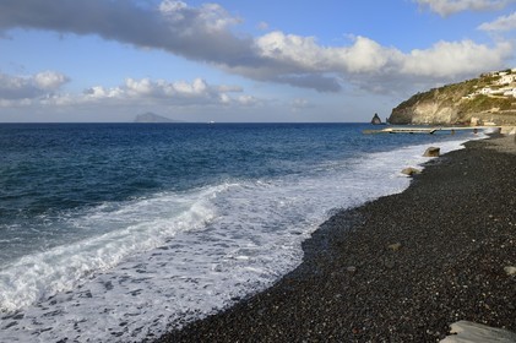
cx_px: 258
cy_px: 172
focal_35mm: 29
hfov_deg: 63.7
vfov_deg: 44.9
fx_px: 415
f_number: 11
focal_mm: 29
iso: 200
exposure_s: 1/320
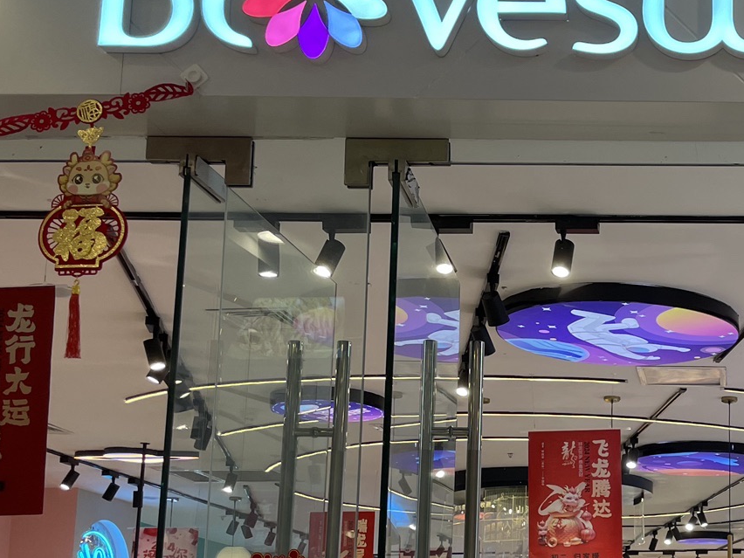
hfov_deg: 28.6
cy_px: 467
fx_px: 1311
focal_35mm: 61
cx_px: 829
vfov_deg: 23.6
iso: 32
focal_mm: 4.2
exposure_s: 1/109
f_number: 1.6
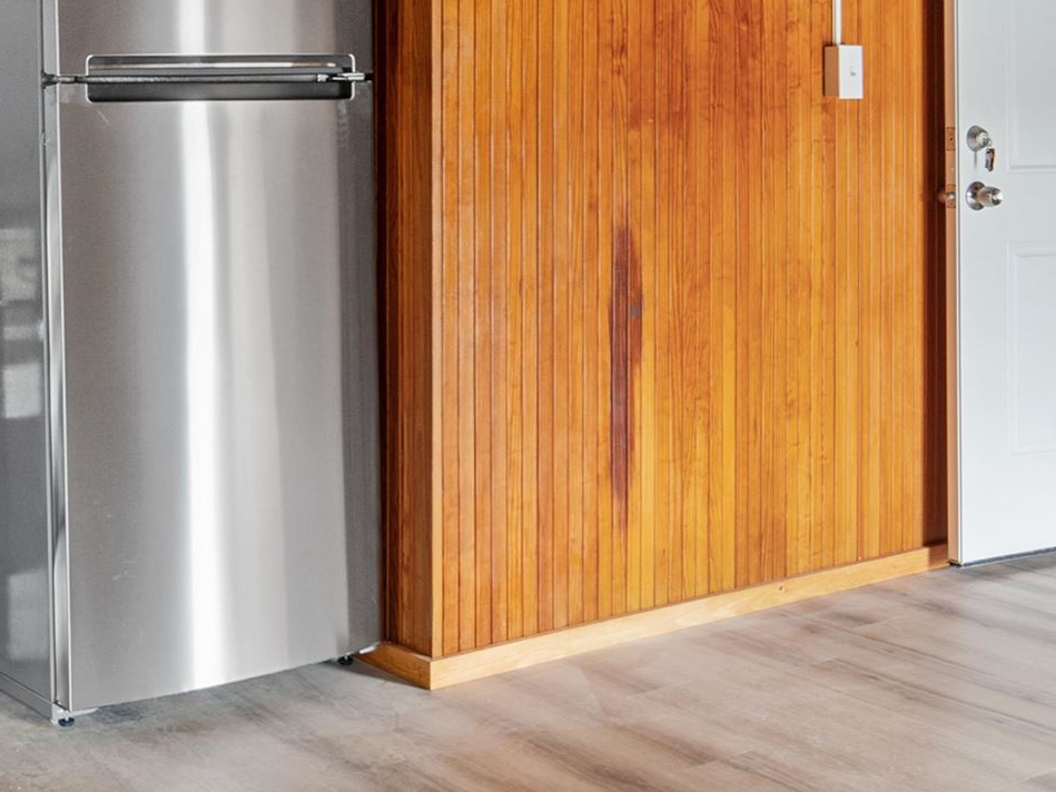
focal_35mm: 56
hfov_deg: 33.8
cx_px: 298
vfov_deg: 25.5
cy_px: 130
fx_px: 1709
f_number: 8
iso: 100
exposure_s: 2
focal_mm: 12
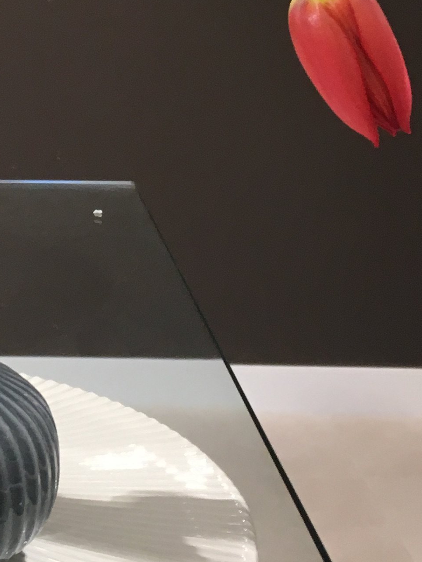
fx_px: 1479
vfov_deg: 21.2
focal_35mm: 91
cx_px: -97
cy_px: 80
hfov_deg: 15.6
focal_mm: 4.15
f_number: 2.2
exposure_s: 1/33
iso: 40
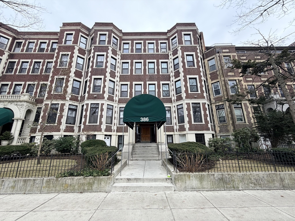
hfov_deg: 102.1
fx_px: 119
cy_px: 110
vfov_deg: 85.7
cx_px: 148
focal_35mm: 14
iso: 50
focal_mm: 2.22
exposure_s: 1/502
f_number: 2.2
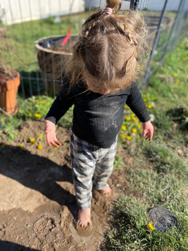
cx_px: 94
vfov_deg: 67.3
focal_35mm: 26
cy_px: 126
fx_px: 188
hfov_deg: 53.1
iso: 32
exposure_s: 1/1007
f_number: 1.8
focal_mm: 4.25
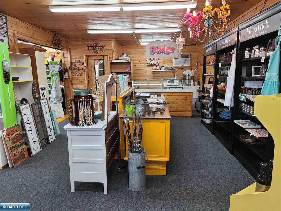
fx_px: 211
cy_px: 106
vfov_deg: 53.1
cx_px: 140
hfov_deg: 67.3
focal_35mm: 26
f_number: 1.8
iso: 125
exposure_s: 1/60
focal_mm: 5.4
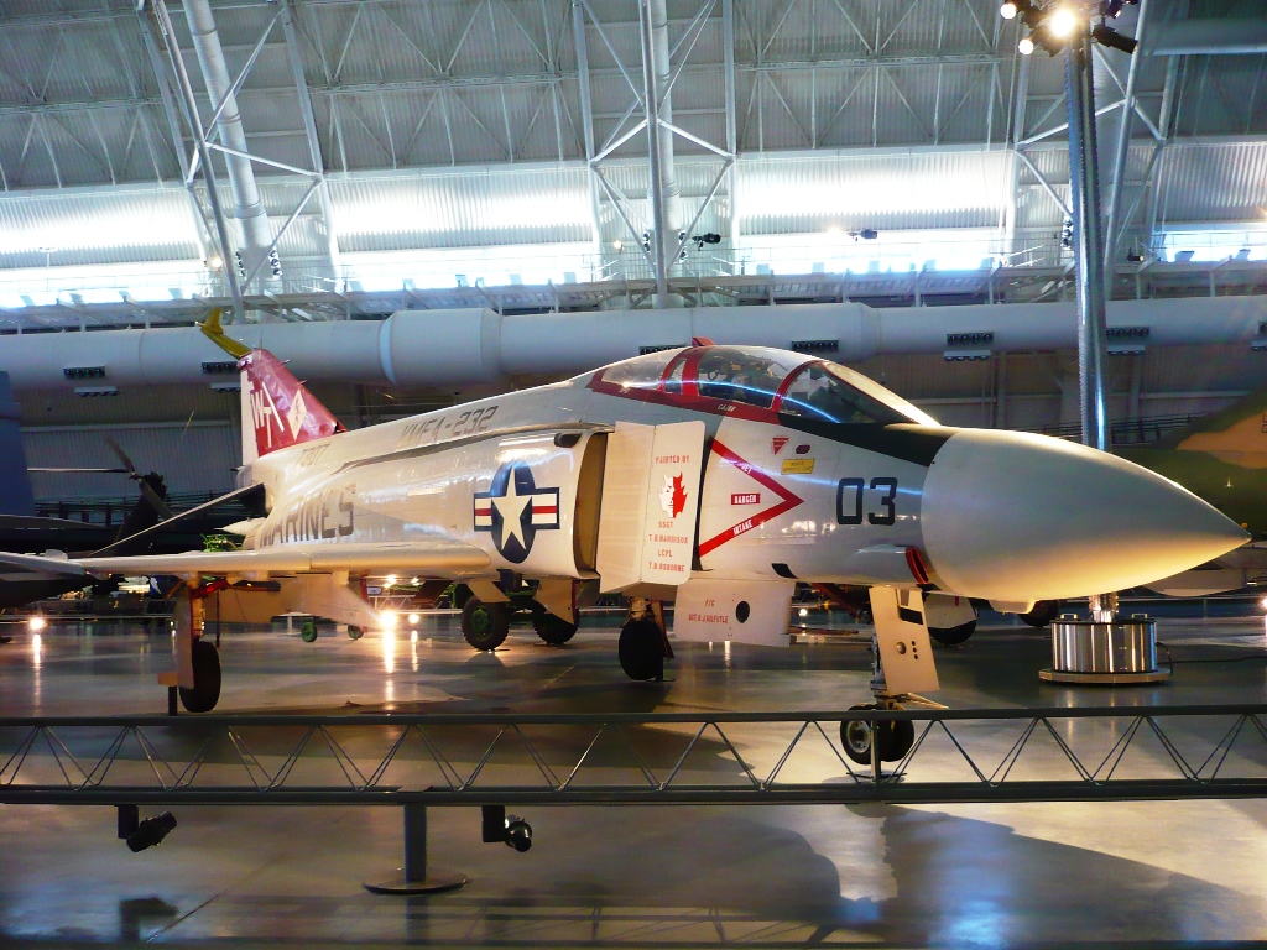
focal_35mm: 35
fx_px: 1281
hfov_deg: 52.6
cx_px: 634
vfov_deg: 40.7
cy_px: 475
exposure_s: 1/20
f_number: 2.8
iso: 200
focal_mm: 5.8
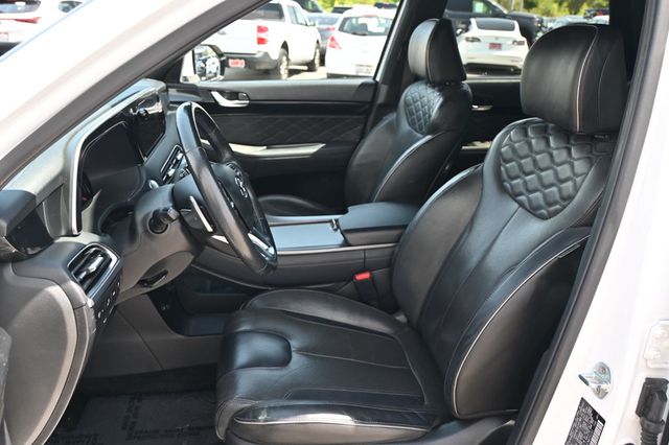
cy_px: 222
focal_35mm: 30
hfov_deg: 62.0
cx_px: 334
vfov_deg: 43.6
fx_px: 557
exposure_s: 1/200
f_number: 3.8
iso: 400
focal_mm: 20
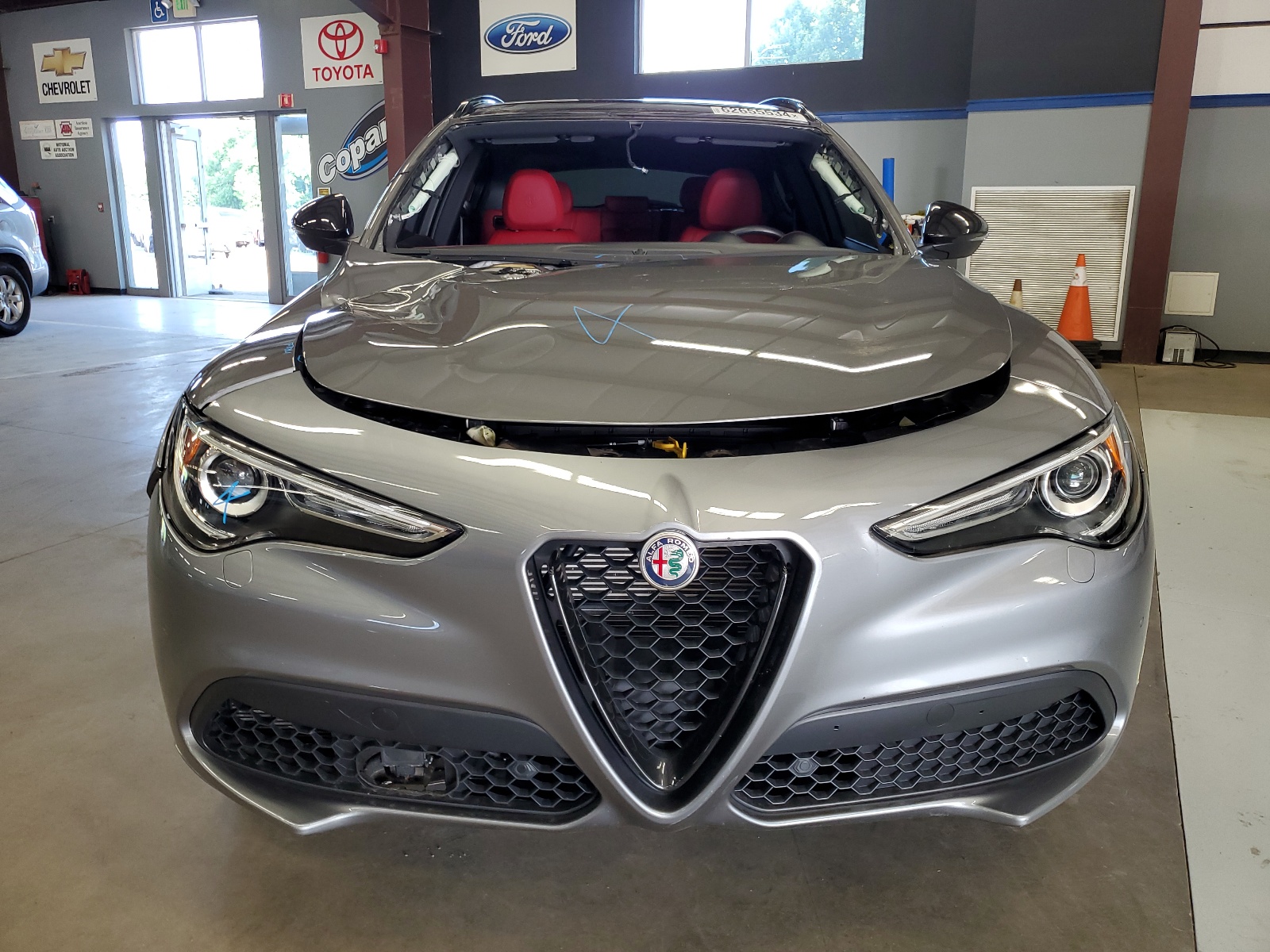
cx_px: 635
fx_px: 954
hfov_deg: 67.3
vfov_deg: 53.1
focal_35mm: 26
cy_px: 476
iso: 65
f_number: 1.5
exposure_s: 1/60.2
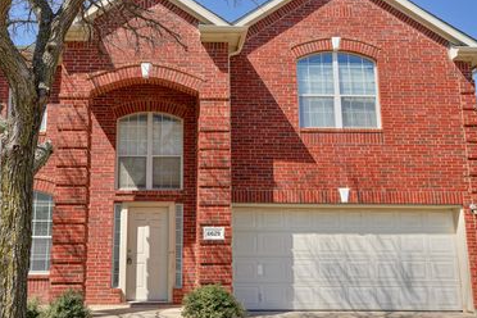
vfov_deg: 34.2
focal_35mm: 39
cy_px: 154
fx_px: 517
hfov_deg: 49.2
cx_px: 188
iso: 100
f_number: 5
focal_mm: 29
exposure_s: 1/500
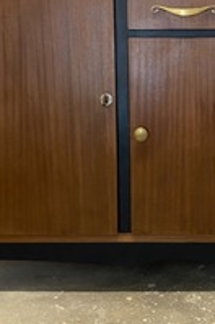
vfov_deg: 40.0
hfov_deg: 26.6
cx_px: 187
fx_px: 440
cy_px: 116
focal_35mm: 49
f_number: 1.8
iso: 125
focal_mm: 4.25
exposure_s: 1/50
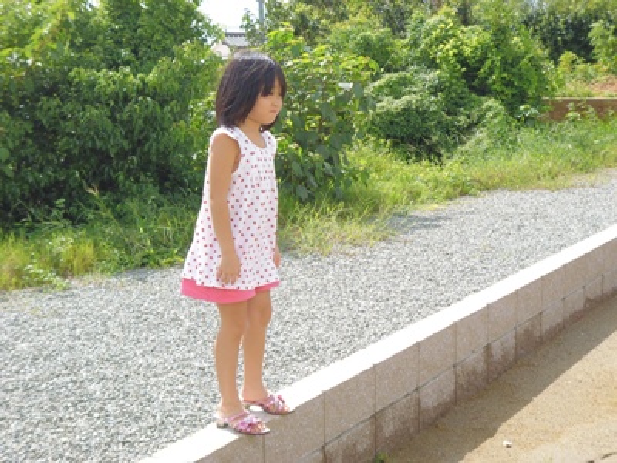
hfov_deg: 28.2
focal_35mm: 69
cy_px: 232
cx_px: 308
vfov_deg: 21.3
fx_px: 1230
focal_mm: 12.3
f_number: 4.9
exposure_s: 1/320
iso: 160
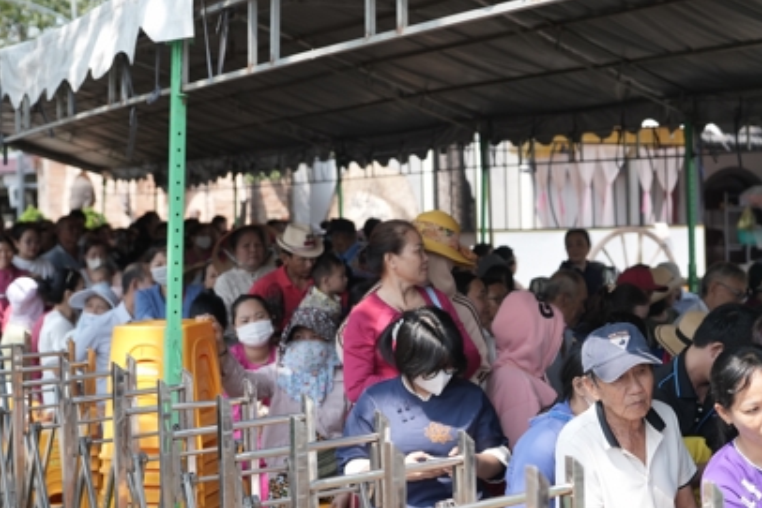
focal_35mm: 56
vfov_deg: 24.2
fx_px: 1186
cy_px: 218
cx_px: 563
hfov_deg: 34.9
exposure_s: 1/2500
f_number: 2.8
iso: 800
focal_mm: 35
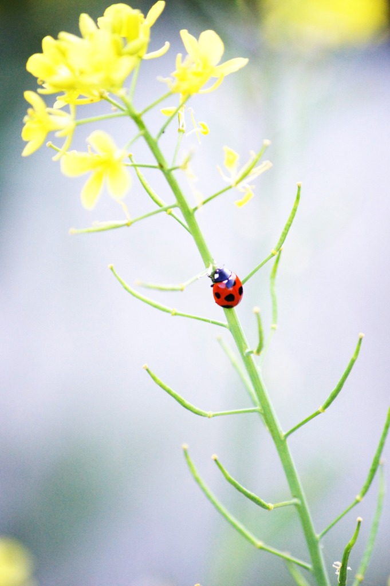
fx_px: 4883
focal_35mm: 300
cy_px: 293
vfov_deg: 6.9
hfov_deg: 4.6
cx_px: 195
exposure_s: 1/200
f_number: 5.6
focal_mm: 200
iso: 1600
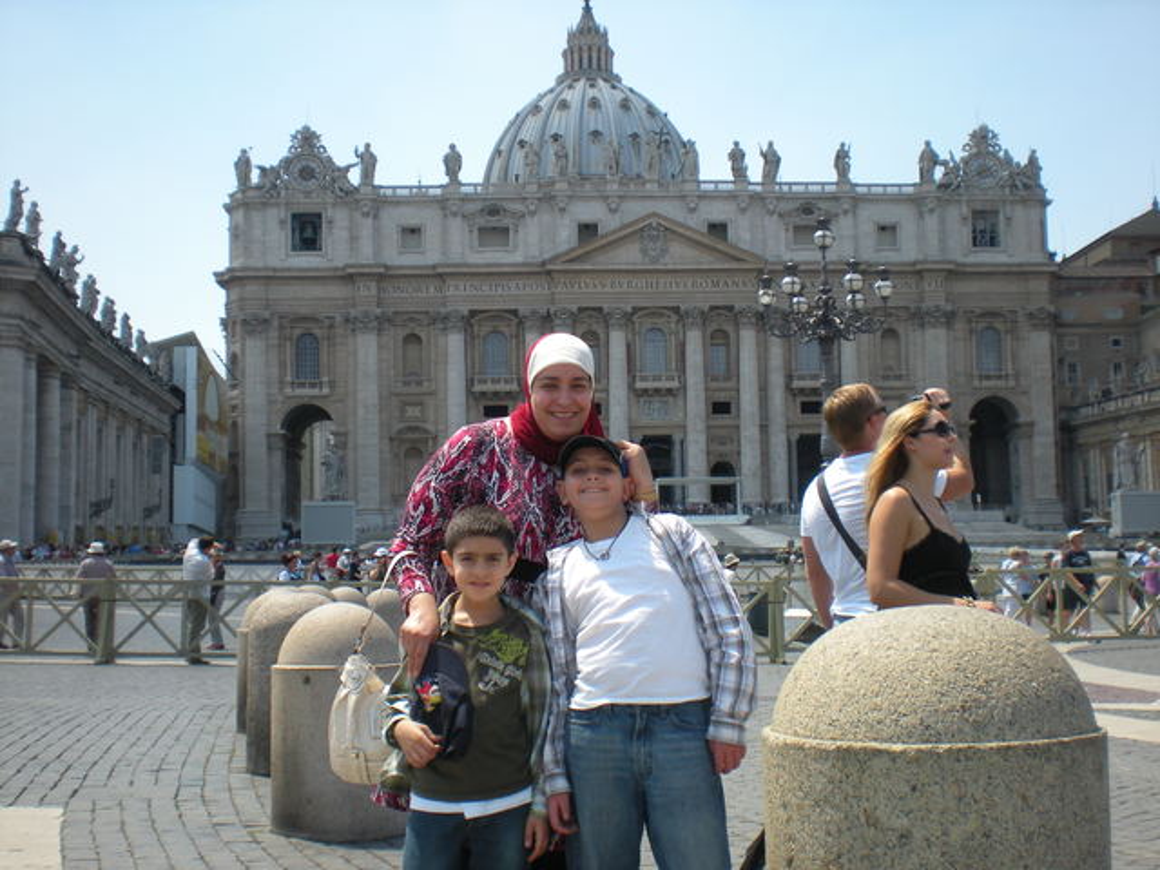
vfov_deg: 32.9
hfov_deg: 42.9
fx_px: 1474
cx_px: 580
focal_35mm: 44
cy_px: 435
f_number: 4.9
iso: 89
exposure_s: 1/305
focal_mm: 7.4
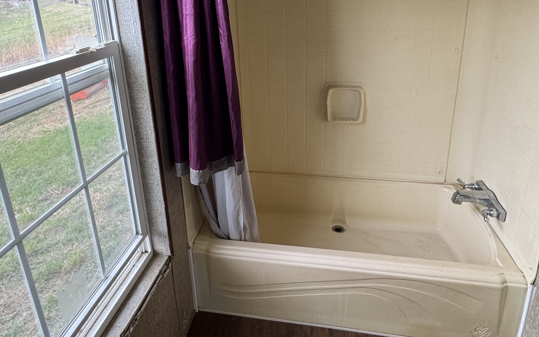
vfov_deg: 49.3
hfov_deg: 74.8
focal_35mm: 24
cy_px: 91
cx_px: 260
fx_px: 353
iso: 200
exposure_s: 1/60
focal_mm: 2.22
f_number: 2.2
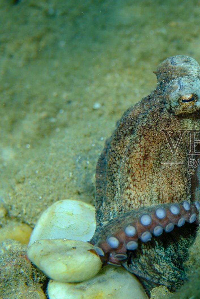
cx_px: 208
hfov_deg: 16.6
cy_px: 149
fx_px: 666
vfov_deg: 25.4
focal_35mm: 80
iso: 125
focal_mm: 35
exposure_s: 1/500
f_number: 4
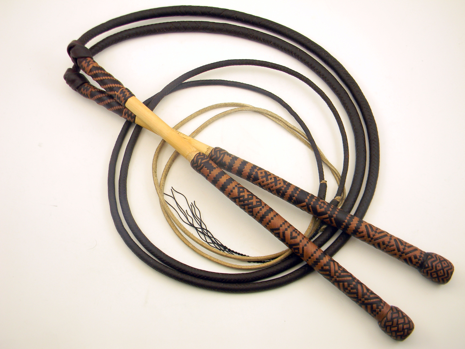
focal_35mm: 36
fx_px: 484
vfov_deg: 39.7
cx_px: 232
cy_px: 174
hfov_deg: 51.4
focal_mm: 6.4
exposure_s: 1/37.3
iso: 80
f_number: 3.7
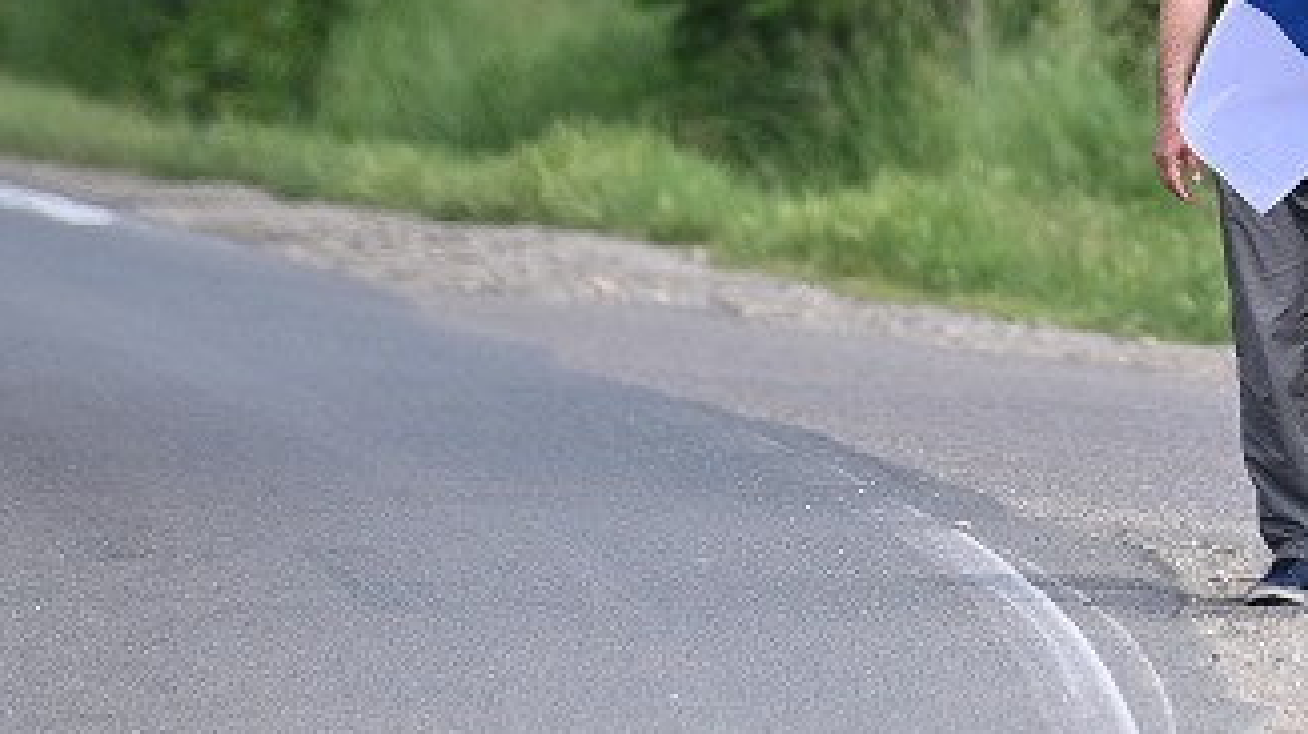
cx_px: 1537
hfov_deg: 2.8
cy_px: -166
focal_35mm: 771
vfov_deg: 1.6
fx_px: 26727
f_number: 5.6
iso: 250
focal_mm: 200
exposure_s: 1/4000
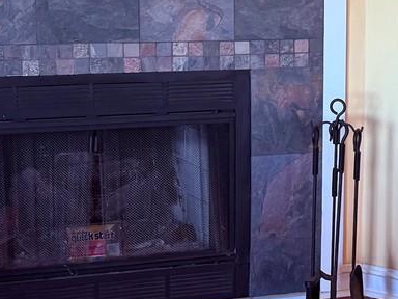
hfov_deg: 18.8
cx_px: 451
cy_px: 65
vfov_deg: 14.7
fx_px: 1150
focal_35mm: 100
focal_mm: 6.76
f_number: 1.78
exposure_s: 1/60
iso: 200
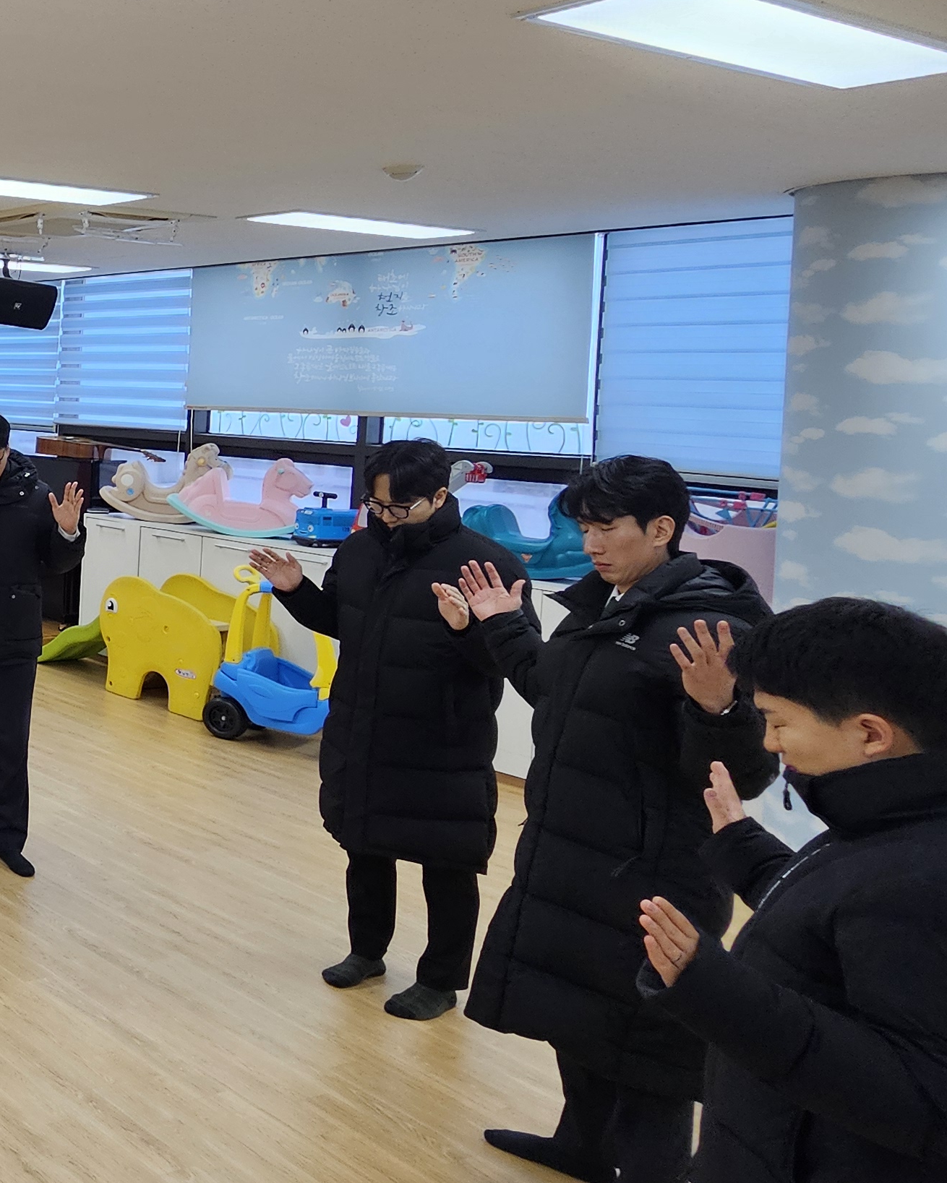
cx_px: -406
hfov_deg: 30.7
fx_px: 1086
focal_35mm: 31
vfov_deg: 56.4
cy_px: 438
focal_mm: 2.2
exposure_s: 1/100
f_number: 2.2
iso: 125
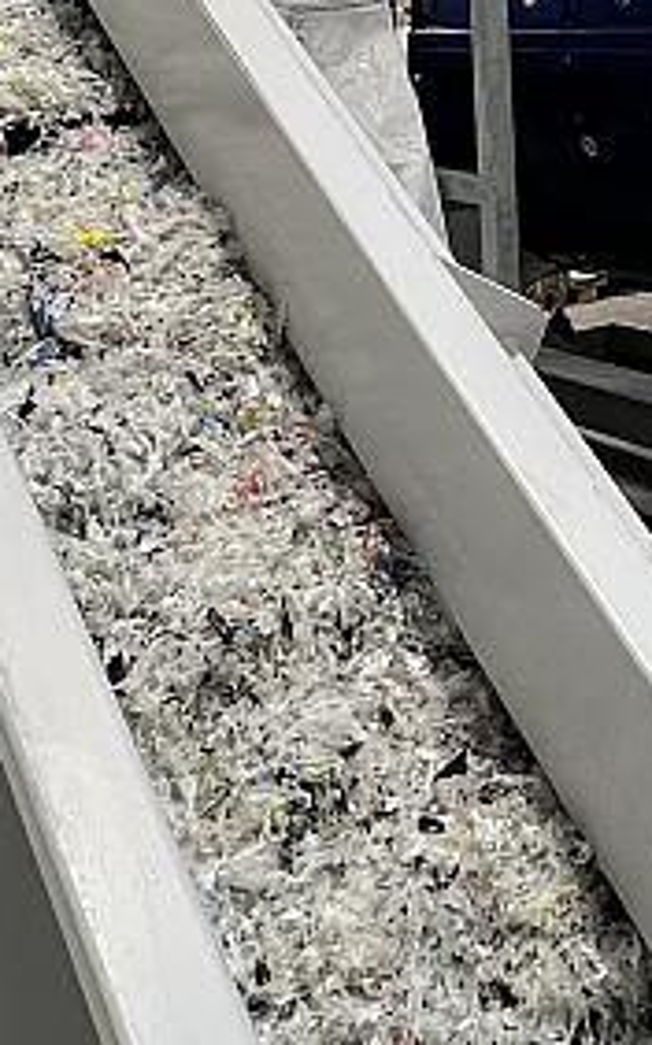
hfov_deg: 24.0
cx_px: 734
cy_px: 104
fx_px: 1423
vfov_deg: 37.6
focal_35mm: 50
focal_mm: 1.57
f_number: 1.8
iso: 200
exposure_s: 1/100
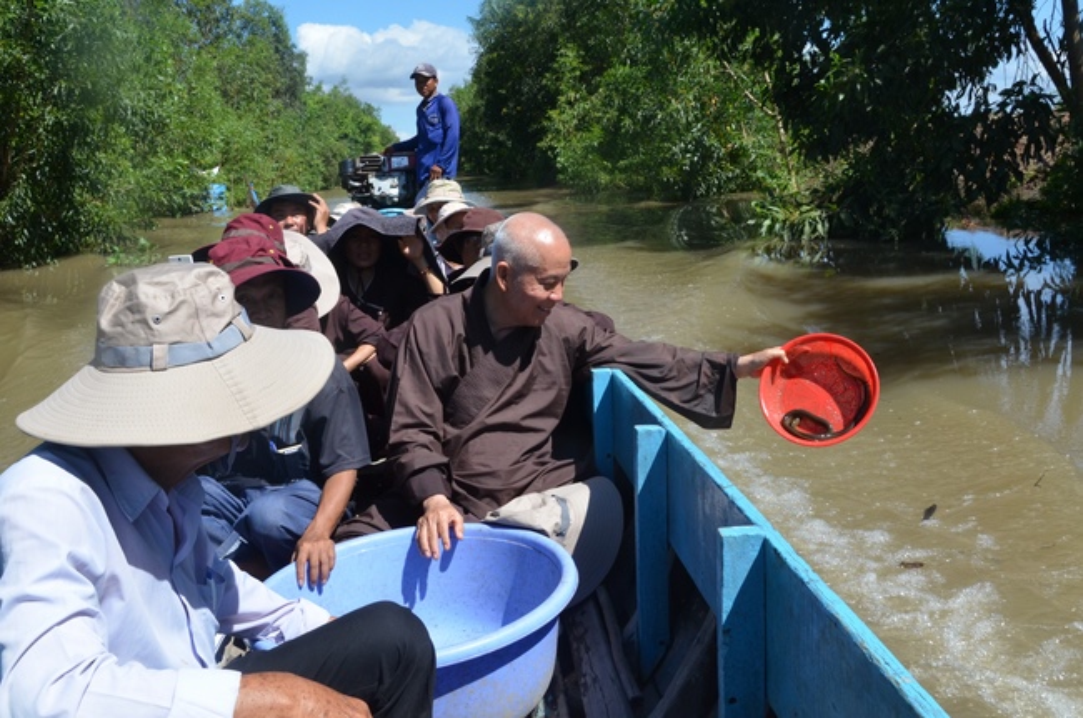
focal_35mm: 33
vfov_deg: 39.8
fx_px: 991
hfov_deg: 57.3
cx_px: 542
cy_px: 359
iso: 1000
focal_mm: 22
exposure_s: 1/800
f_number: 14
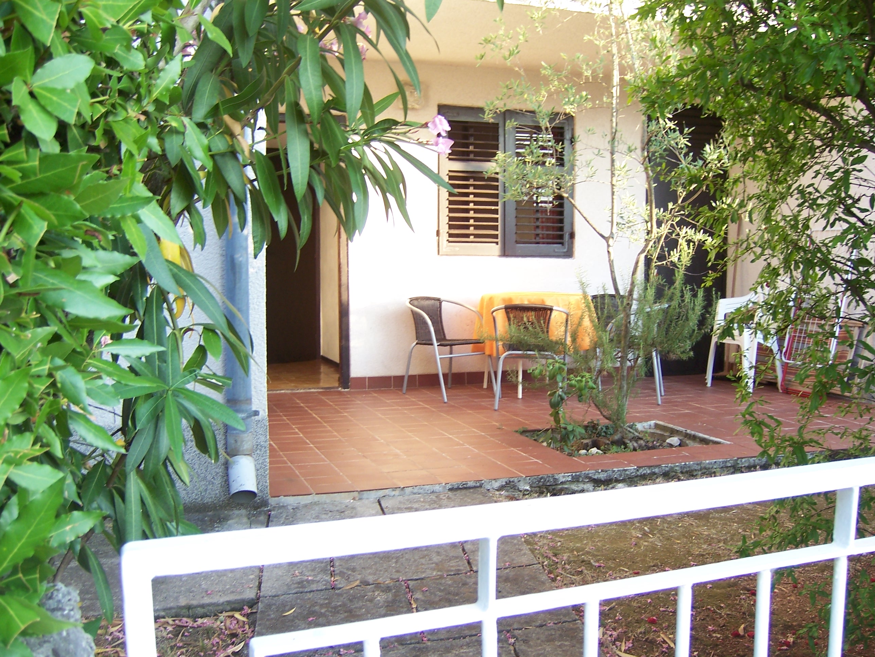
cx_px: 438
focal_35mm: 36
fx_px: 910
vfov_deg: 39.7
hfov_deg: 51.4
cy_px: 328
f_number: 2.8
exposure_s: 1/50
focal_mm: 6.2
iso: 80
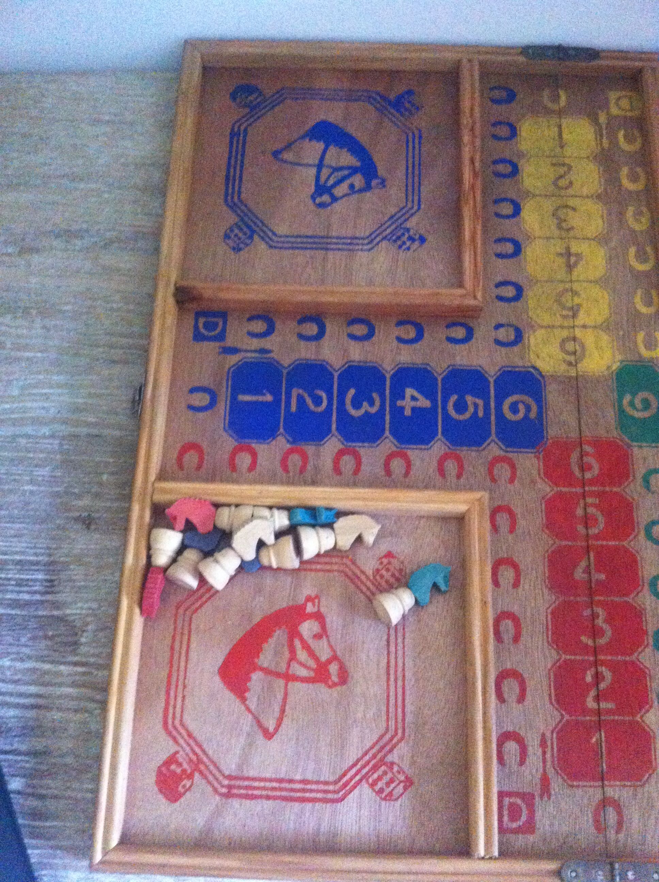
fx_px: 891
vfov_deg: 52.7
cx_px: 330
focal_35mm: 35
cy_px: 441
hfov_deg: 40.6
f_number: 2.8
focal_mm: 3.85
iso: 1000
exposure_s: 1/15
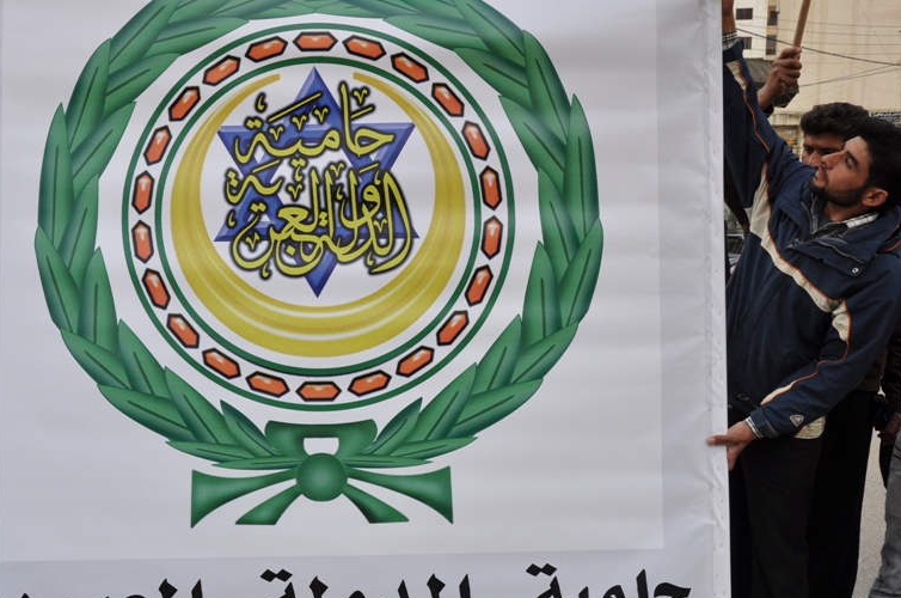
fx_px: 1324
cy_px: 311
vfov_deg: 25.4
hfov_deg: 37.2
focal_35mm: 53
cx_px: 312
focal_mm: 26
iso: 200
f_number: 8
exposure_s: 1/250
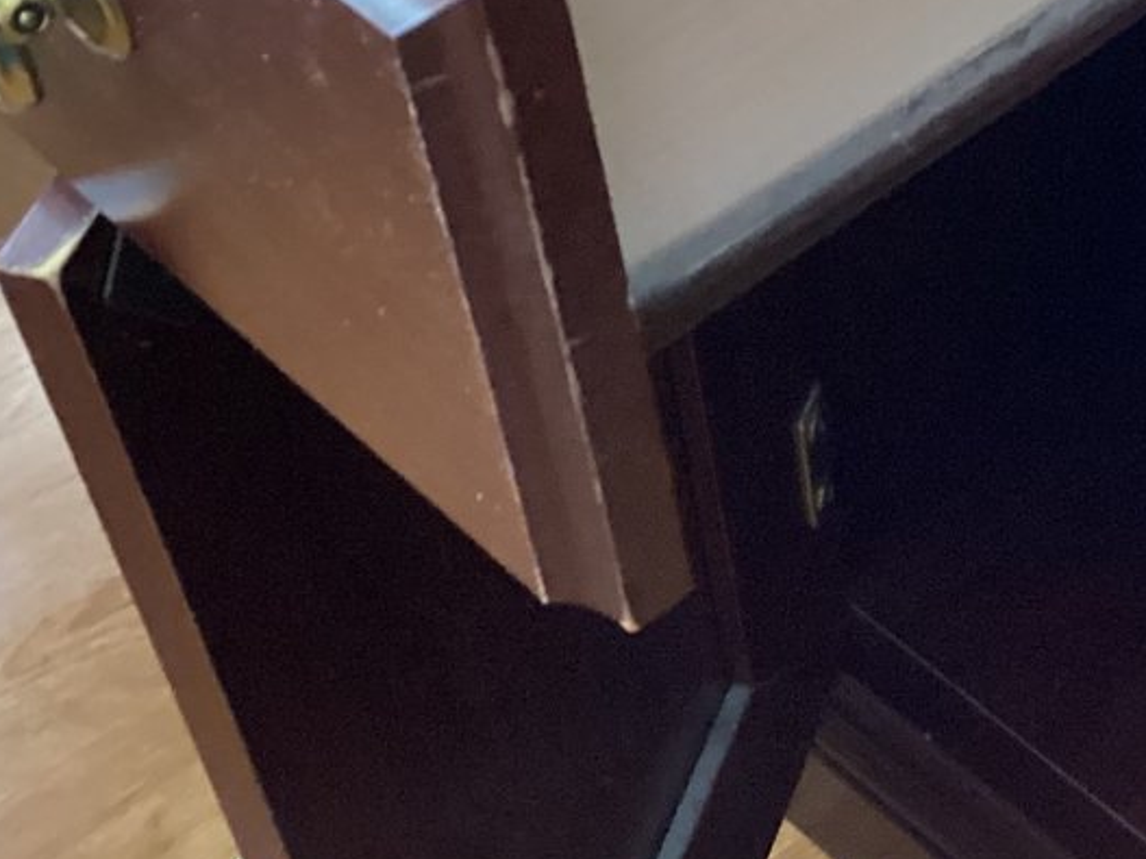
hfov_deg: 21.1
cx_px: 1214
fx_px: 2946
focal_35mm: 89
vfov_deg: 16.5
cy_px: 279
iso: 640
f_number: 2.4
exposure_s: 1/30
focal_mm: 3.3
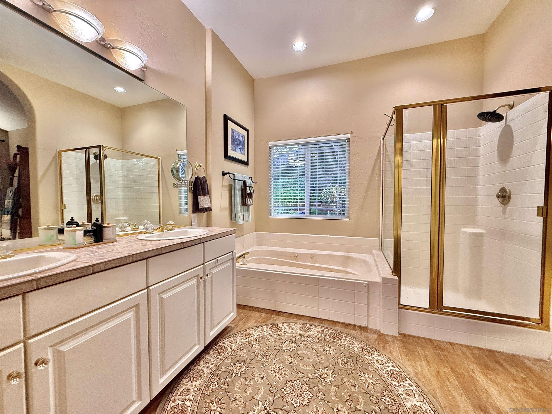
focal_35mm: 14
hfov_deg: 102.1
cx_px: 276
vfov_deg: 85.7
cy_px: 207
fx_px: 223
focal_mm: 2.22
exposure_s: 1/60
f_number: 2.2
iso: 400
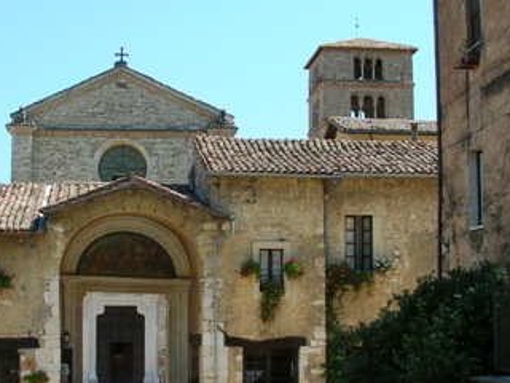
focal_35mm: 70
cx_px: 196
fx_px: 1031
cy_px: 191
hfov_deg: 27.7
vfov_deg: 21.0
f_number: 5.6
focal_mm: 5.8
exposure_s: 1/190
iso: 50
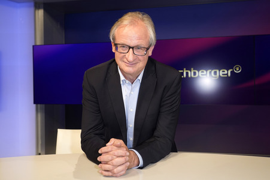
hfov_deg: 57.3
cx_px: 135
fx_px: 247
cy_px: 90
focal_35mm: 33
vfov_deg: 39.9
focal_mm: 33
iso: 2000
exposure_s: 1/160
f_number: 5.6
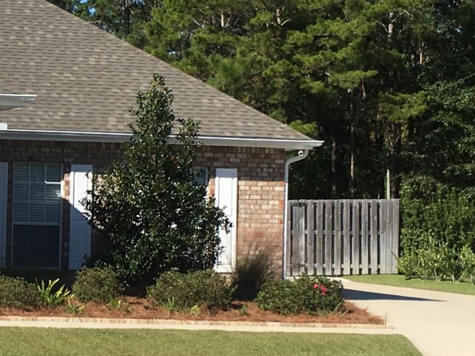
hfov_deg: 16.5
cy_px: 187
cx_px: -97
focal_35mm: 114
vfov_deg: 13.0
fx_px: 1564
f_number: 2.2
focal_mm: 4.15
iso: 25
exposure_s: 1/1508
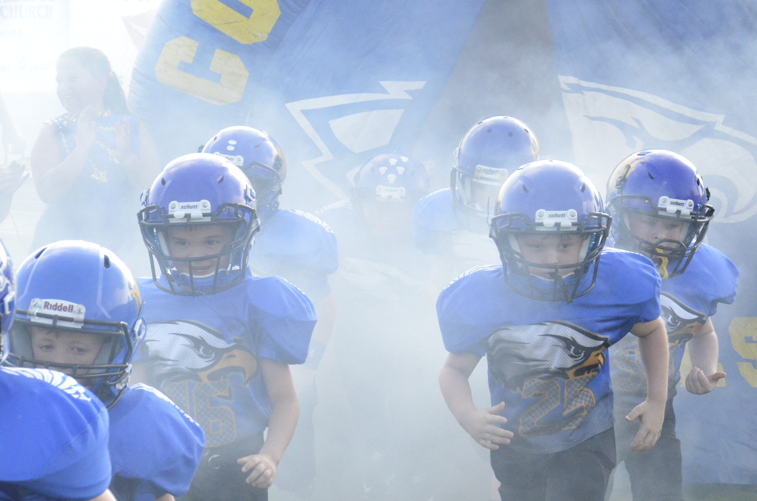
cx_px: 180
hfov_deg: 12.9
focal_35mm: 159
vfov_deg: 8.6
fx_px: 3336
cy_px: 375
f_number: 9
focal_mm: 66
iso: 4000
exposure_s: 1/1250
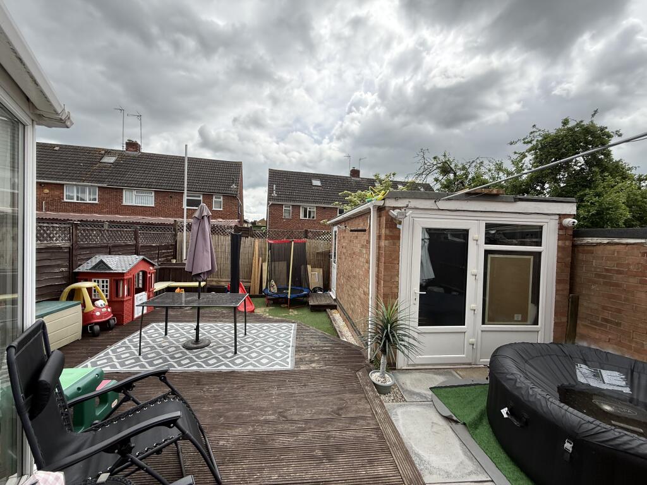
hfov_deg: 102.1
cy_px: 242
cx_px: 324
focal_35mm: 14
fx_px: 262
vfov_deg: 85.7
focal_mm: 2.22
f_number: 2.2
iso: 50
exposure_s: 1/590
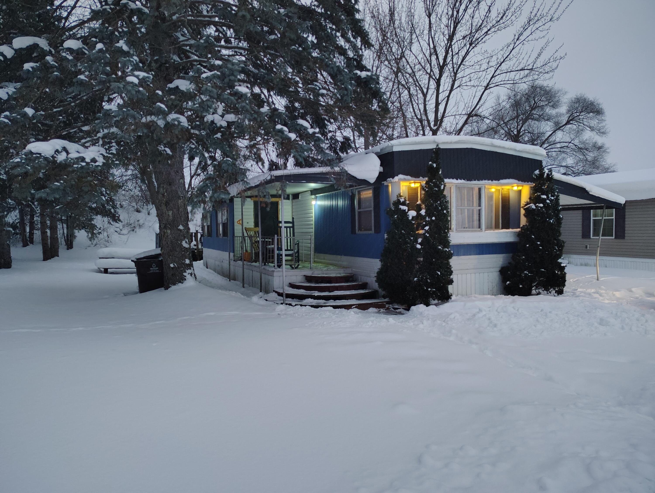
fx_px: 455
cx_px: 328
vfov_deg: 56.9
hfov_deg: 71.5
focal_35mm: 24
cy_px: 246
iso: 1475
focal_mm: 5.56
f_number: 1.8
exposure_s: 1/40
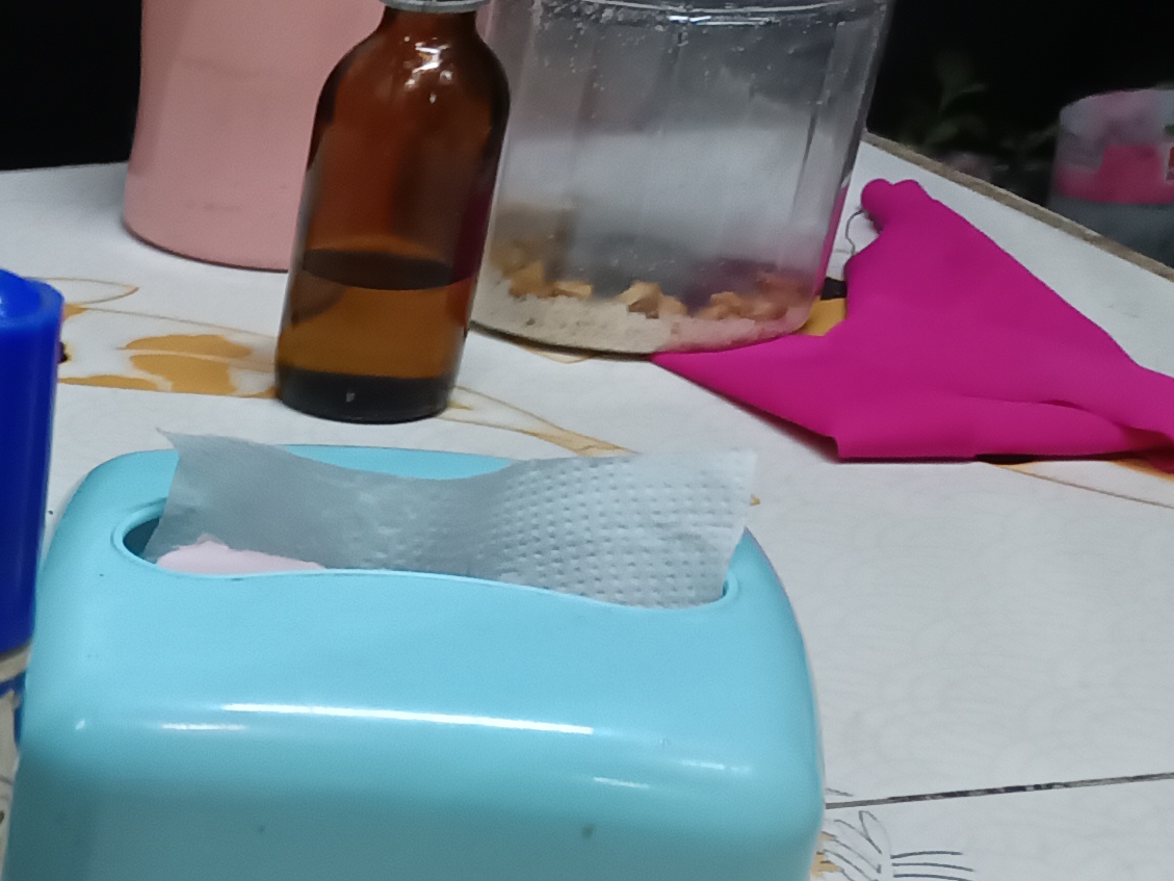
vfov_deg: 16.5
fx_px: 2883
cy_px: 1111
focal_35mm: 85
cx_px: -837
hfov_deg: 18.7
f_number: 1.7
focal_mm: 5.31
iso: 1076
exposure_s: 1/33.3
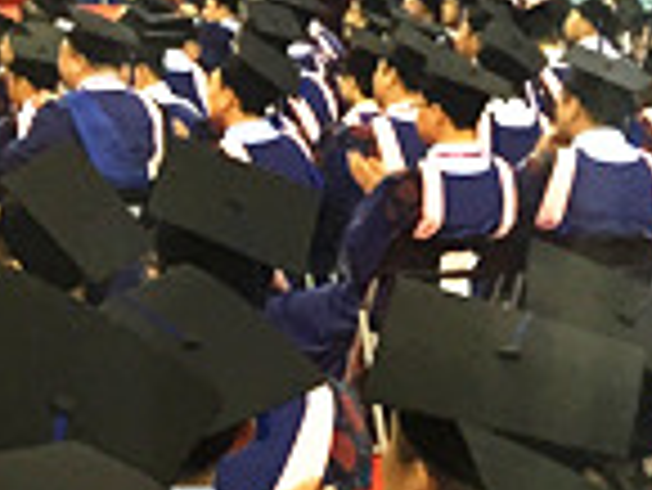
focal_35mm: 160
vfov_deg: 9.2
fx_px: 3016
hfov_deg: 10.7
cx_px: -868
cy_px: -81
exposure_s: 1/30
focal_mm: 4.15
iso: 40
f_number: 2.2
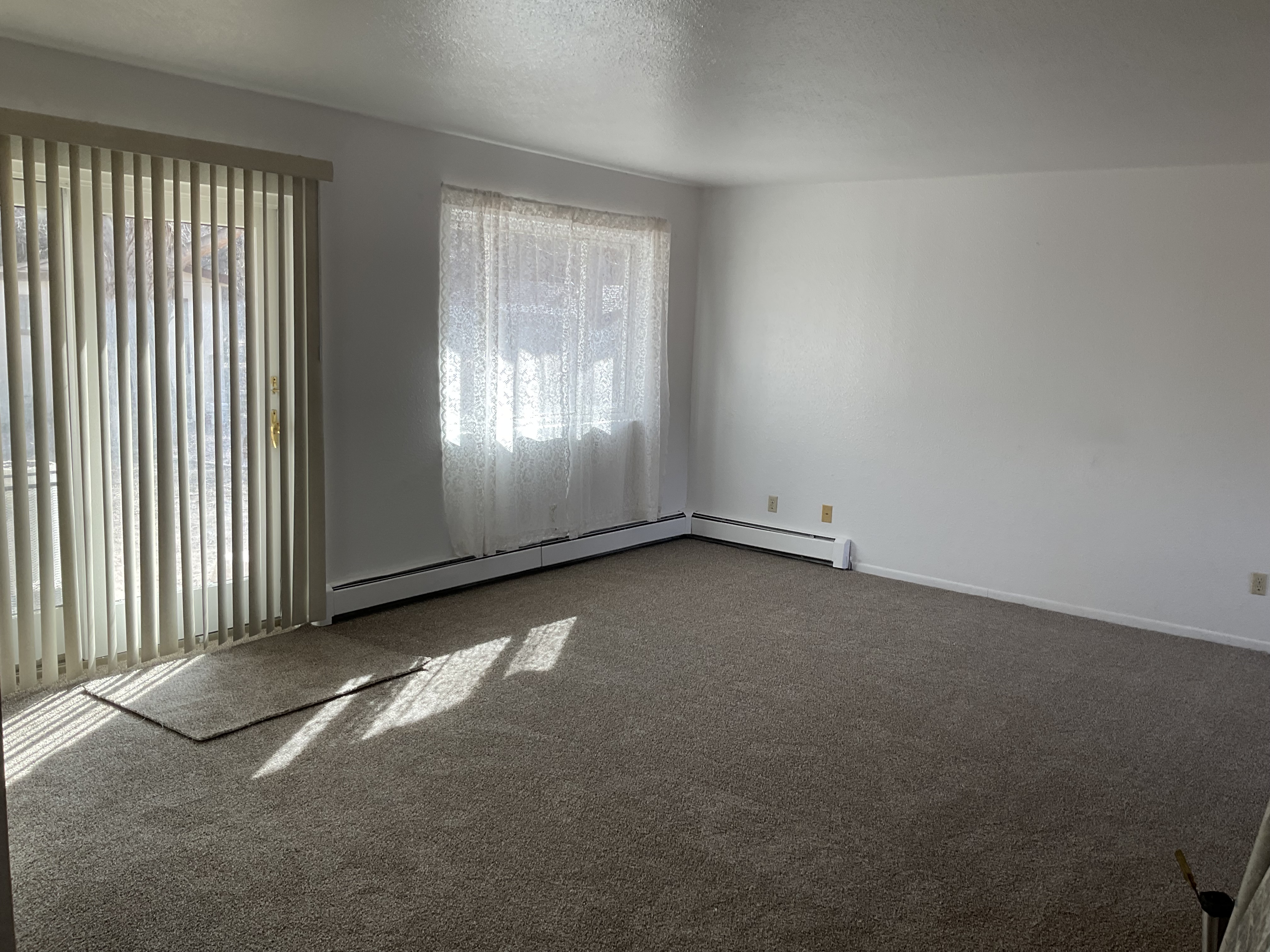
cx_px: 635
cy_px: 476
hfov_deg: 61.7
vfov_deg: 48.2
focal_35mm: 29
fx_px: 1064
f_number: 1.8
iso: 20
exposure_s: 1/120
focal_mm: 3
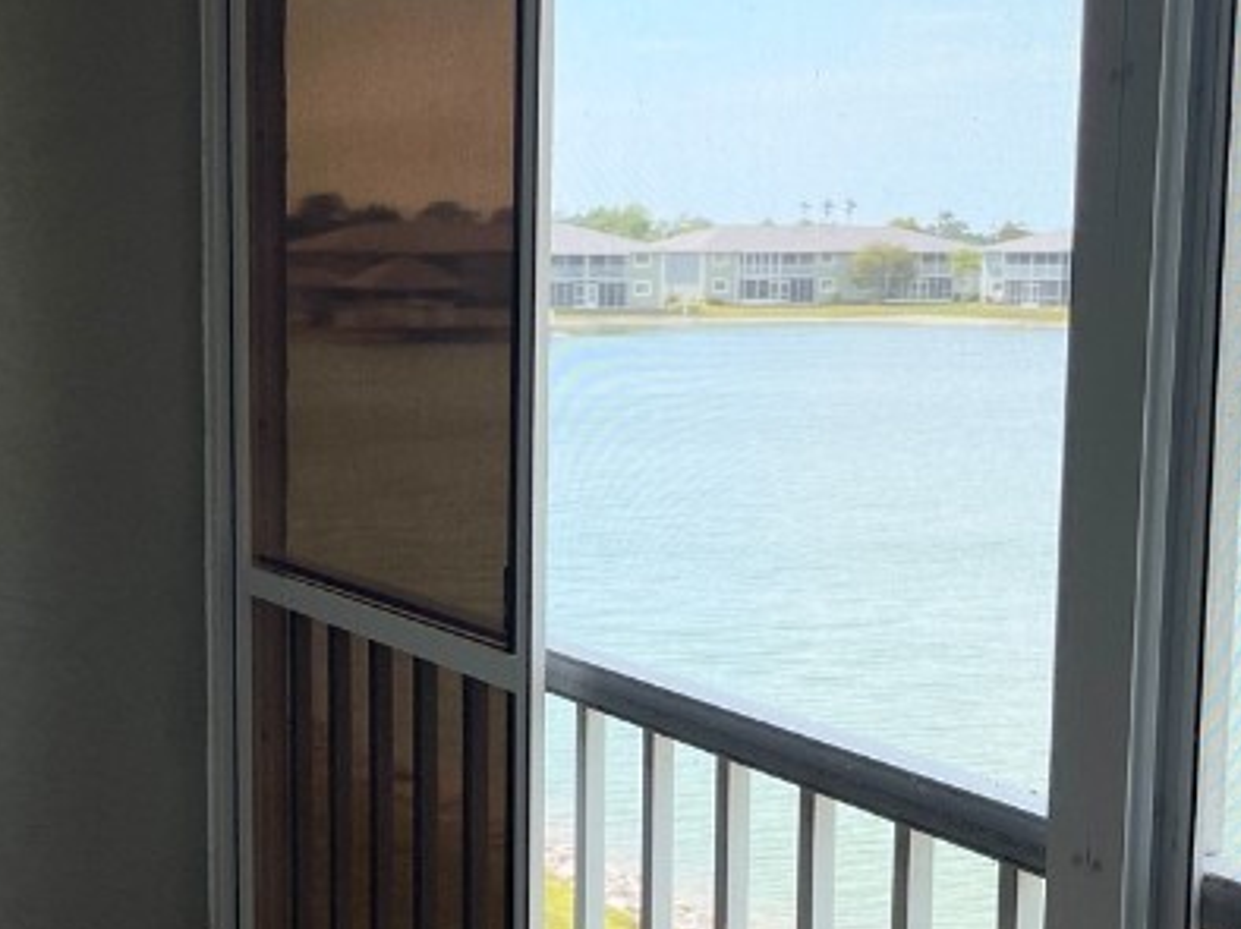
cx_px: 378
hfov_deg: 29.6
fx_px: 2329
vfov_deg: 22.5
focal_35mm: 65
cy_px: 595
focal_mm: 5.1
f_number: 1.6
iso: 32
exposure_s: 1/1252
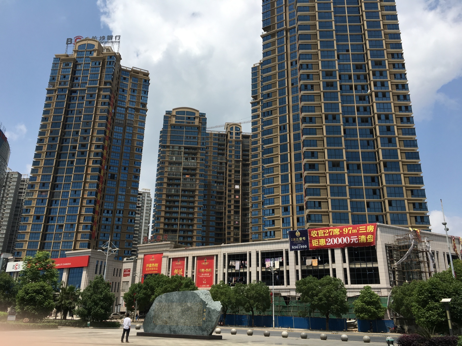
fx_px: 387
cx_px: 231
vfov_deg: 48.2
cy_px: 173
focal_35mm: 29
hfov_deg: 61.7
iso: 25
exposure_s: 1/2564
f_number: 2.2
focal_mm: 4.15
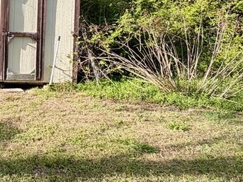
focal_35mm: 41
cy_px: 29
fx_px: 288
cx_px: -58
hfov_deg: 34.9
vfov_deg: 33.8
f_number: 2.2
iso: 64
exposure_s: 1/482
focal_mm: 2.22
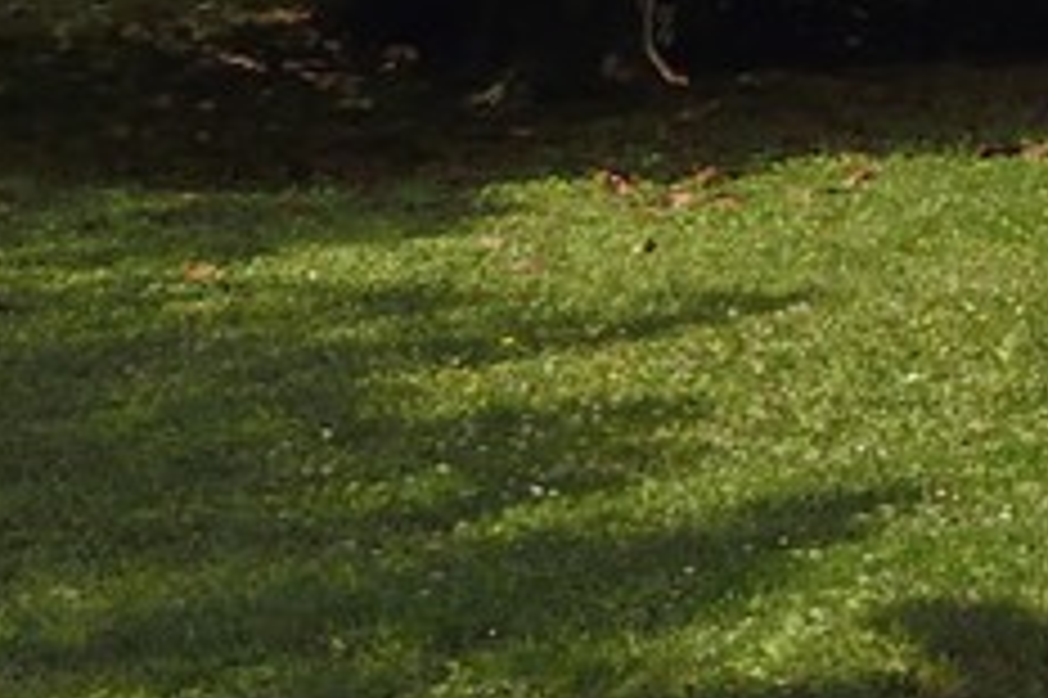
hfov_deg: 8.5
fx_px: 5789
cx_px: 3207
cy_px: -1470
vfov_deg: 6.3
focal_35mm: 199
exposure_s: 1/320
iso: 200
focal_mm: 29
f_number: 13
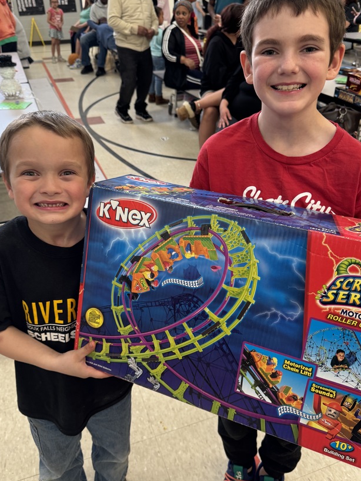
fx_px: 417
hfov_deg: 46.8
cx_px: 183
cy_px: 233
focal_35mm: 30
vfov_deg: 60.0
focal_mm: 6.76
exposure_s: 1/60
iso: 160
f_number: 1.78
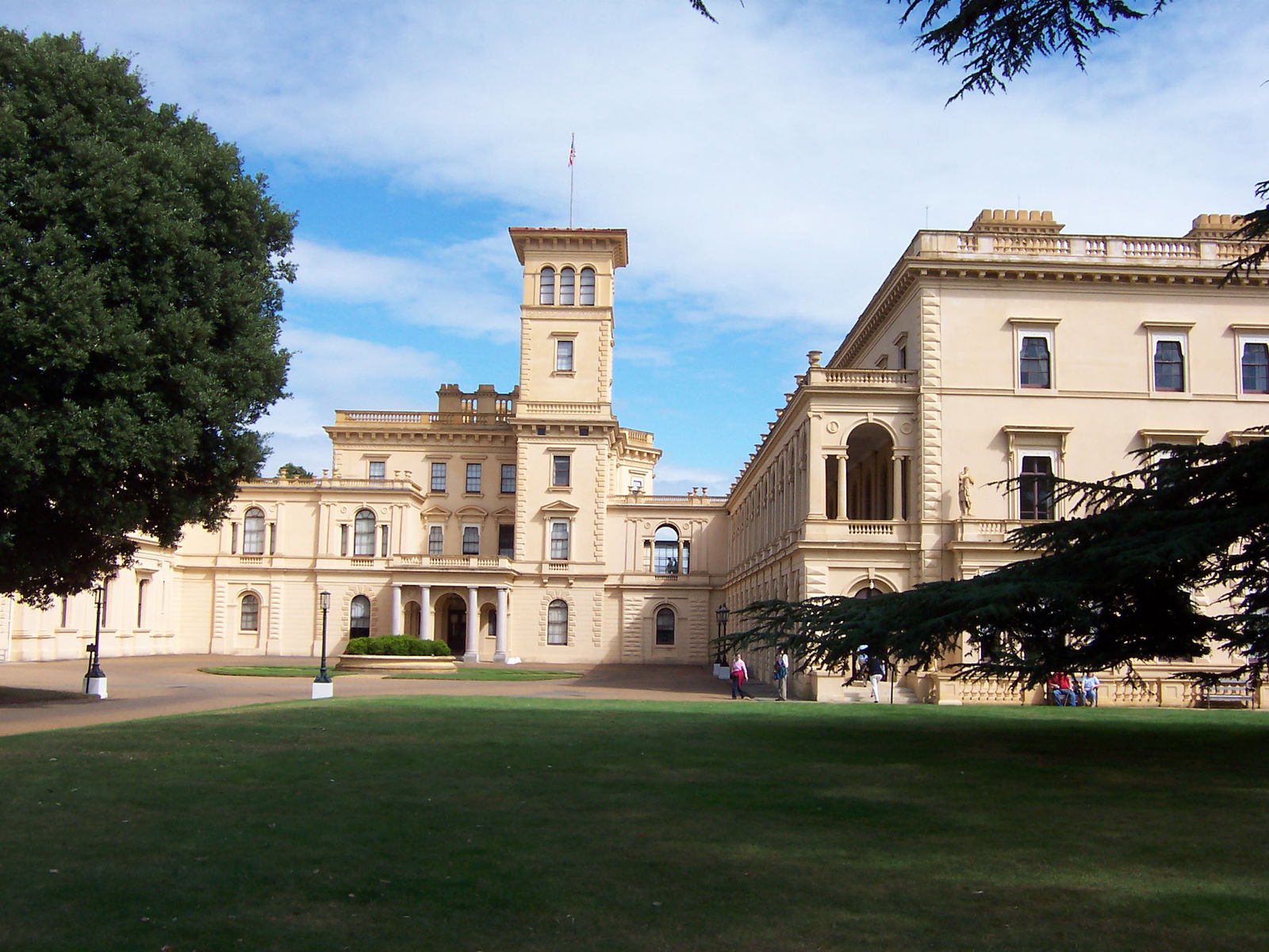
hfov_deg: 51.4
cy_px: 476
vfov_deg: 39.7
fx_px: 1320
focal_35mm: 36
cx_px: 634
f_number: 4
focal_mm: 5.6
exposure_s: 1/750
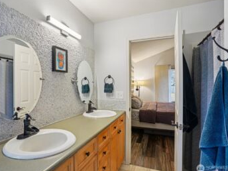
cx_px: 102
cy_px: 86
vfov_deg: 68.7
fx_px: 125
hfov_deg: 84.4
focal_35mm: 19
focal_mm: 17
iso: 400
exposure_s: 1/10
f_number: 8
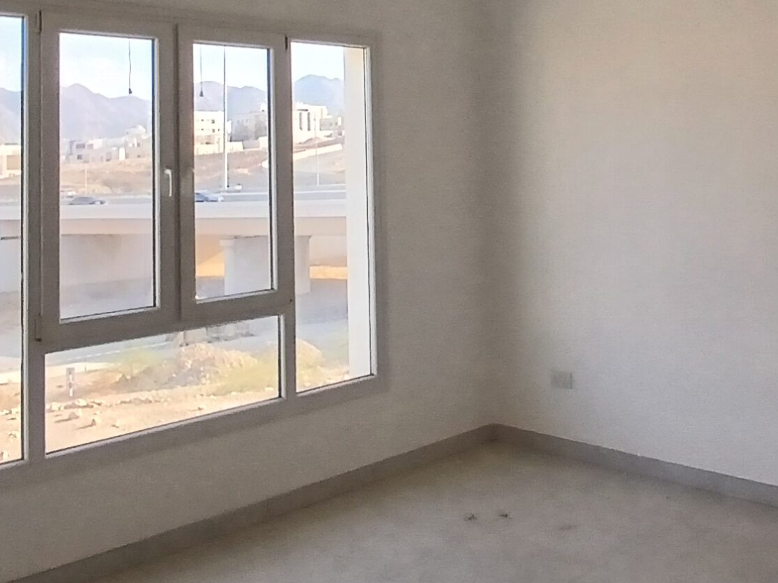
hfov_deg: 46.3
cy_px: 95
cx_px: 574
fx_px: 877
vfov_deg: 35.3
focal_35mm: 39
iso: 80
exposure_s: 1/100
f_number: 2.2
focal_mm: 1.4
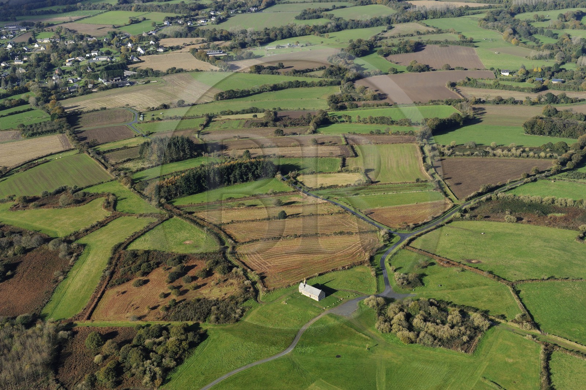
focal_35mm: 55
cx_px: 293
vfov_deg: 24.6
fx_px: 895
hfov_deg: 36.3
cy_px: 195
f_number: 9
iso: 800
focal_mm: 55
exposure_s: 1/1000
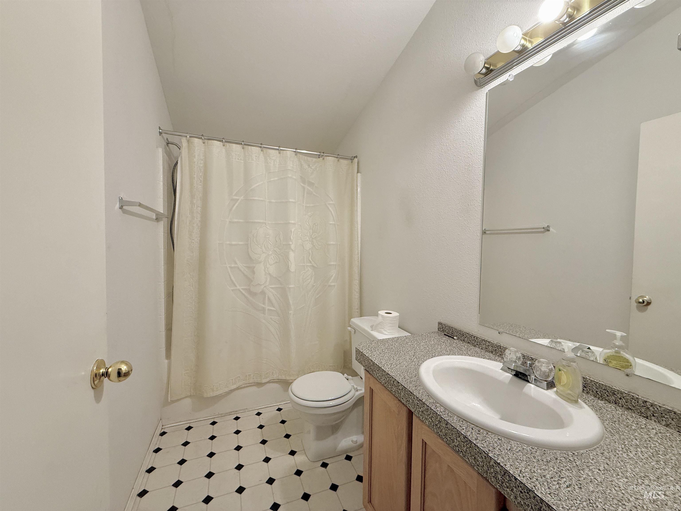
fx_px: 275
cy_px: 256
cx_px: 340
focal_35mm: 14
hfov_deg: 102.1
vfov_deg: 85.7
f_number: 2.2
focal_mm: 2.22
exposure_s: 1/60
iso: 250
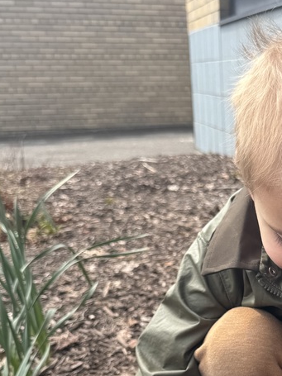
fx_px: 587
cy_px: 326
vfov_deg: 33.9
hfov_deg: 25.4
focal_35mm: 54
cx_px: 297
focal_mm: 6.76
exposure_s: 1/1456
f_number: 1.78
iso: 80
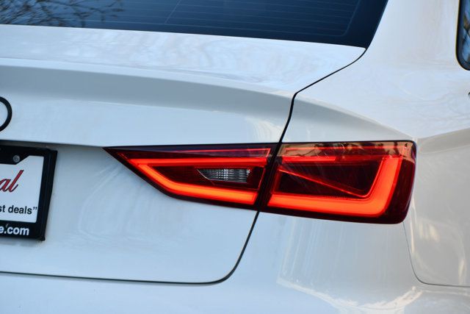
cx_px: 235
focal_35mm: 142
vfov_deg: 9.7
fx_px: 1854
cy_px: 157
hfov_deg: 14.4
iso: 200
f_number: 7.1
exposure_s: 1/250
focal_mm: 95
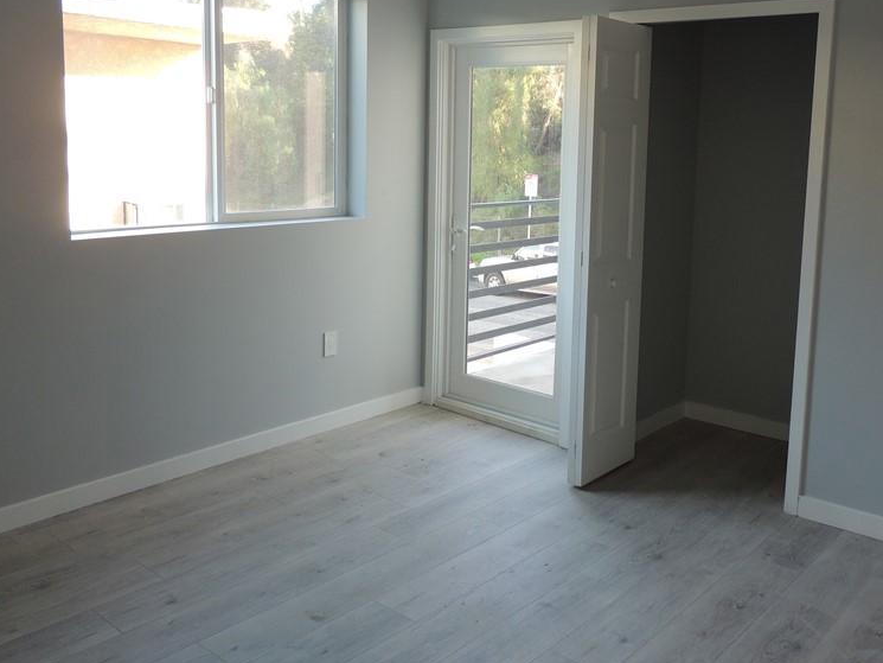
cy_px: 250
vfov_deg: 42.6
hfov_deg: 55.0
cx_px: 524
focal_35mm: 33
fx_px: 842
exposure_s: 1/30
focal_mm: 4.3
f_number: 3
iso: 140
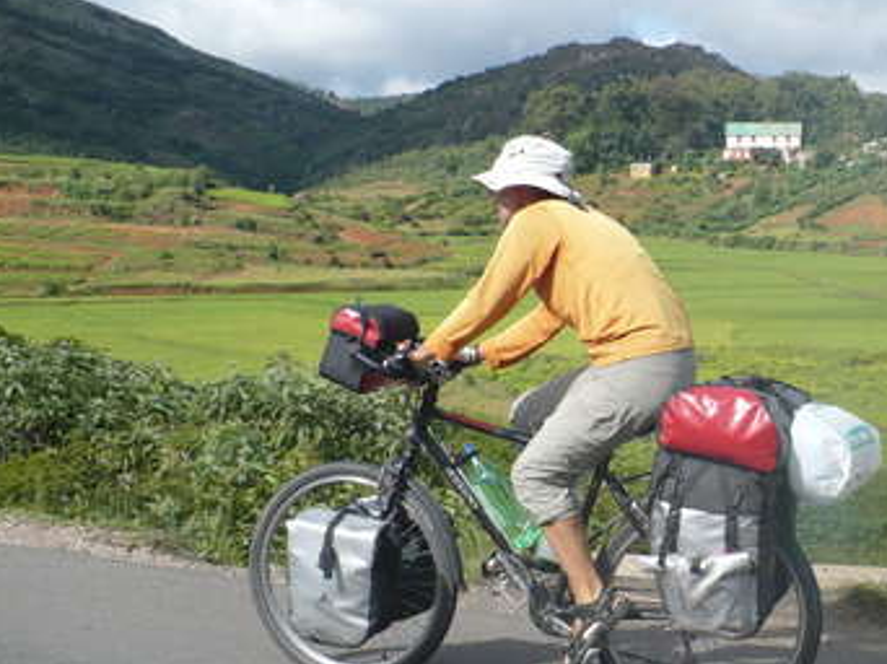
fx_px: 1664
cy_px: 342
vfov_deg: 22.6
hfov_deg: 28.9
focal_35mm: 65
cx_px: 765
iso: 100
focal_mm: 6.1
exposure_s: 1/1300
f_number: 2.8
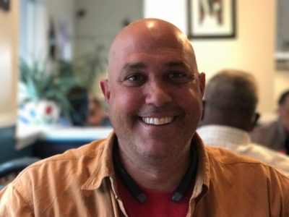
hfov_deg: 33.8
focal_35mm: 57
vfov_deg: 25.7
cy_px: 108
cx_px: 144
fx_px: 476
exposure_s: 1/60
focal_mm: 6.6
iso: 800
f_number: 2.8
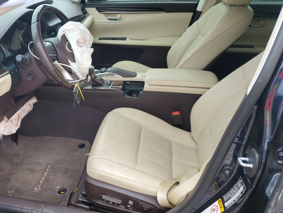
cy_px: 100
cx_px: 116
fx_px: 253
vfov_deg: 45.4
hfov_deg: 58.0
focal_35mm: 31
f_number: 1.5
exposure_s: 1/244
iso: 50
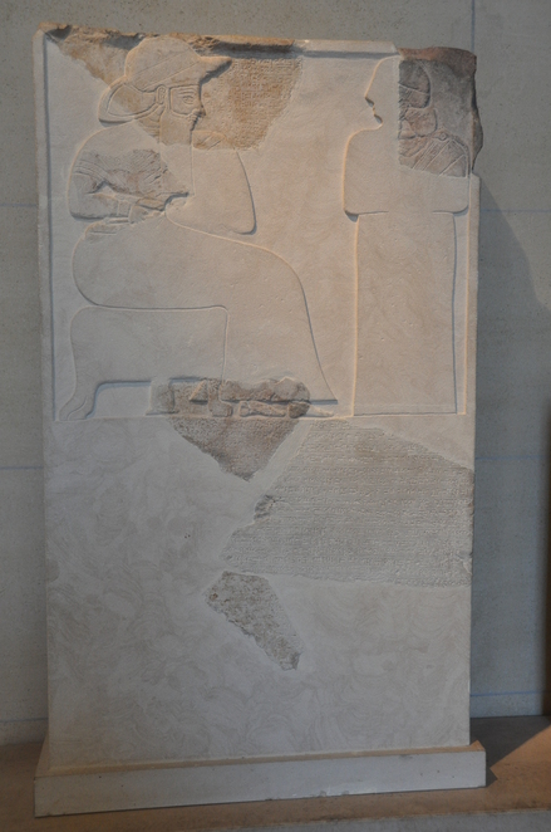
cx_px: 276
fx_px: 968
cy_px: 416
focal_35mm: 42
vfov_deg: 46.5
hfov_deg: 31.8
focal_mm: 28
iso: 800
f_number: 6.3
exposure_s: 1/160
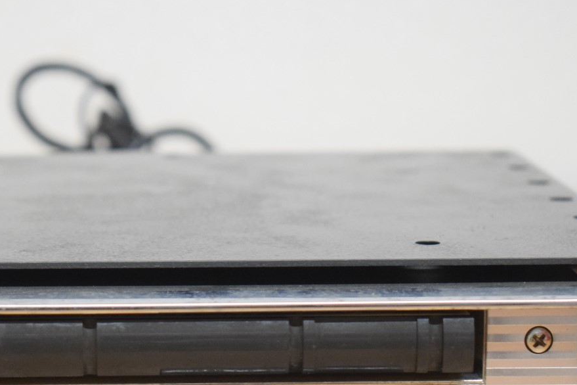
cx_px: 186
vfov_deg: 10.7
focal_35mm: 128
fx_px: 2051
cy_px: 272
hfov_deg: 16.0
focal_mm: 50
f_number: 5.6
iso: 3200
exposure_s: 1/125
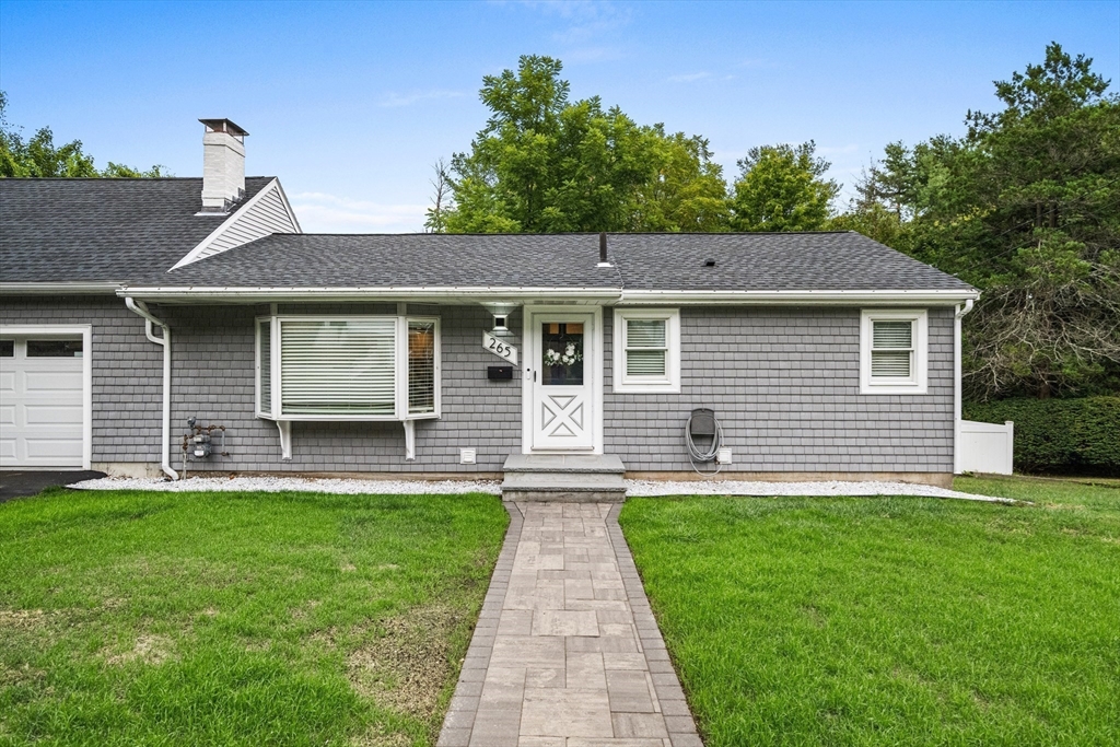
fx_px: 622
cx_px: 560
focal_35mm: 20
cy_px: 374
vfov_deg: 61.9
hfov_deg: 84.0
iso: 2000
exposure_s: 1/500
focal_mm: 20
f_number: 5.6
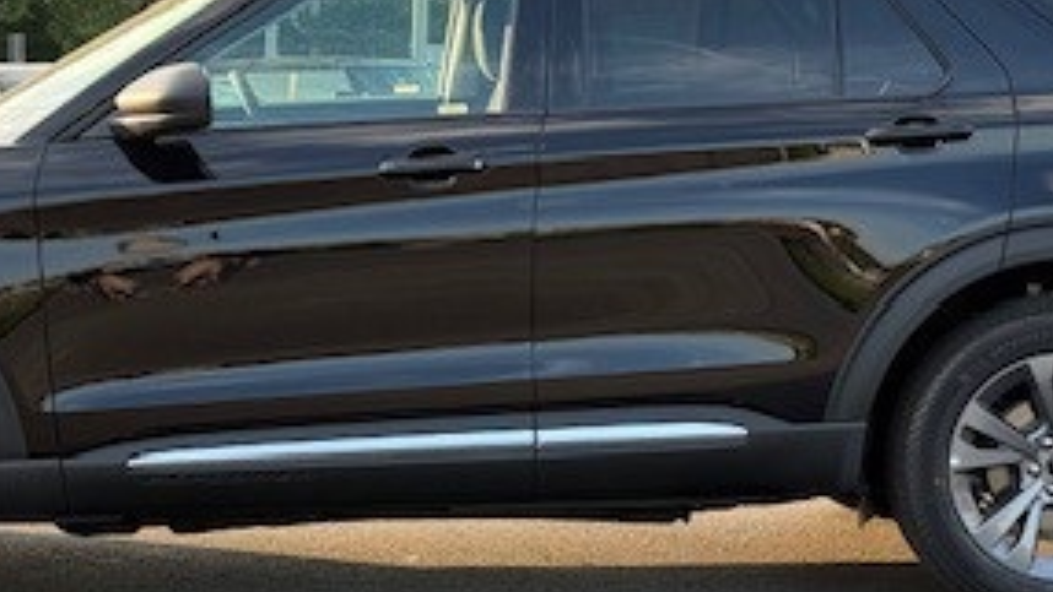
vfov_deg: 10.3
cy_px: 158
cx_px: 490
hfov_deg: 18.3
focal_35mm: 117
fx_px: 3267
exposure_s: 1/242
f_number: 1.78
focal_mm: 6.76
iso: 100
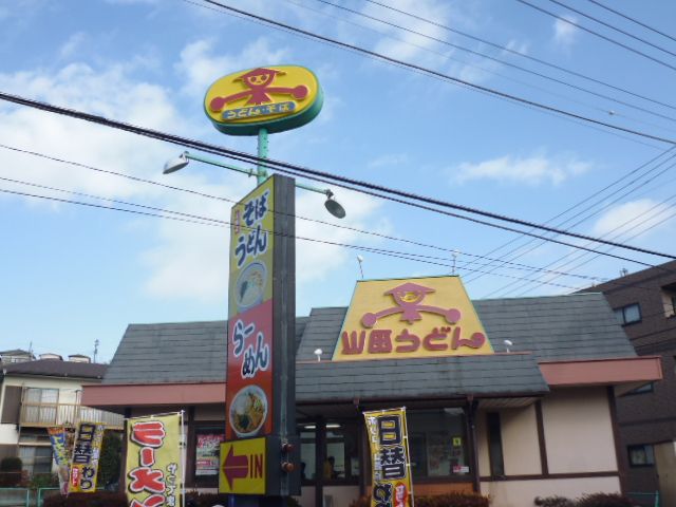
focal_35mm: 35
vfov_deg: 40.7
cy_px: 254
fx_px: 683
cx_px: 338
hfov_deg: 52.6
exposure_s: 1/80
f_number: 10
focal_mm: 6.3
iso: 100
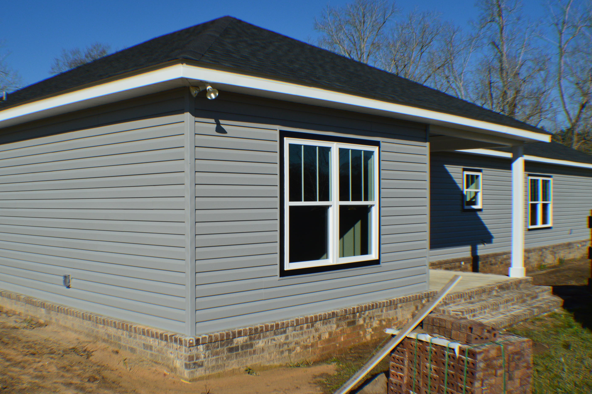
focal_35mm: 47
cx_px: 284
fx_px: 765
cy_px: 198
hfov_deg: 42.3
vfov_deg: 28.9
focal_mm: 29
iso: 320
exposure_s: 1/500
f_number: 11
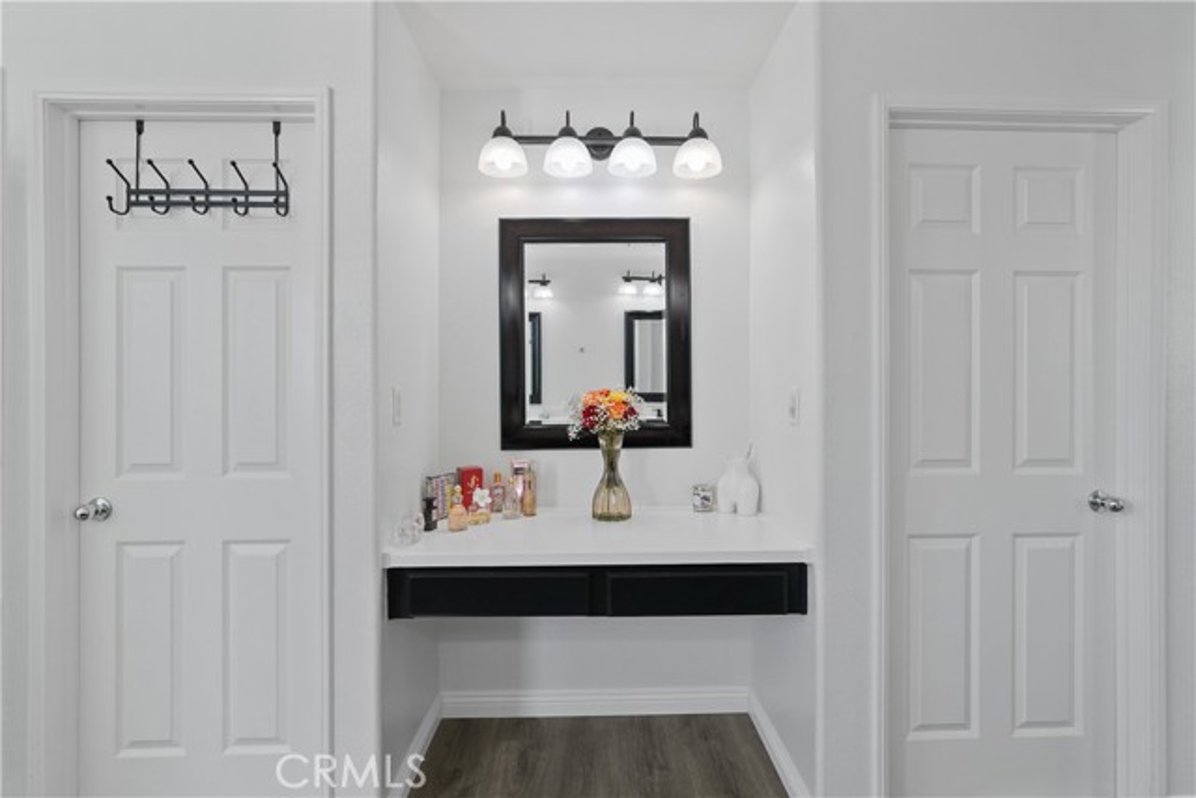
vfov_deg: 73.8
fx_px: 532
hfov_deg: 96.7
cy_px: 399
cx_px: 598
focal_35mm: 16
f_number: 5.6
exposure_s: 1/15
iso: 250
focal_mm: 16
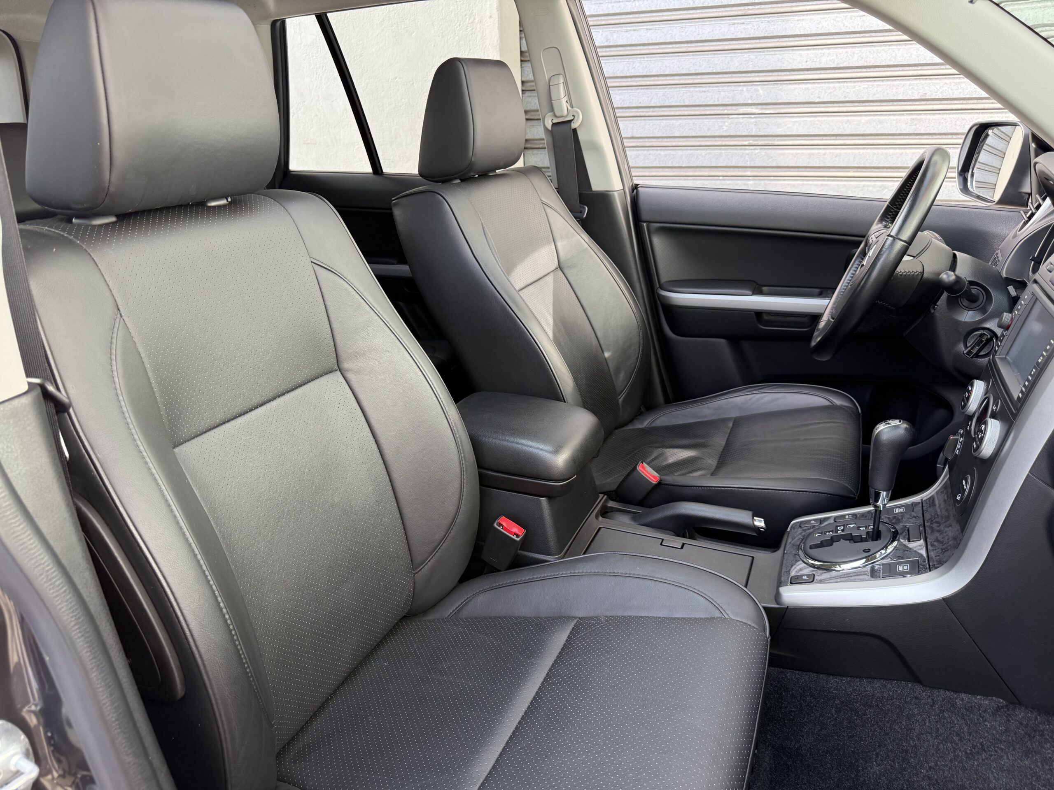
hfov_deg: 71.6
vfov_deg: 56.8
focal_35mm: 24
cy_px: 395
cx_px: 527
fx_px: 731
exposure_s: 1/234
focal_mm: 6.76
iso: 160
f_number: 1.78
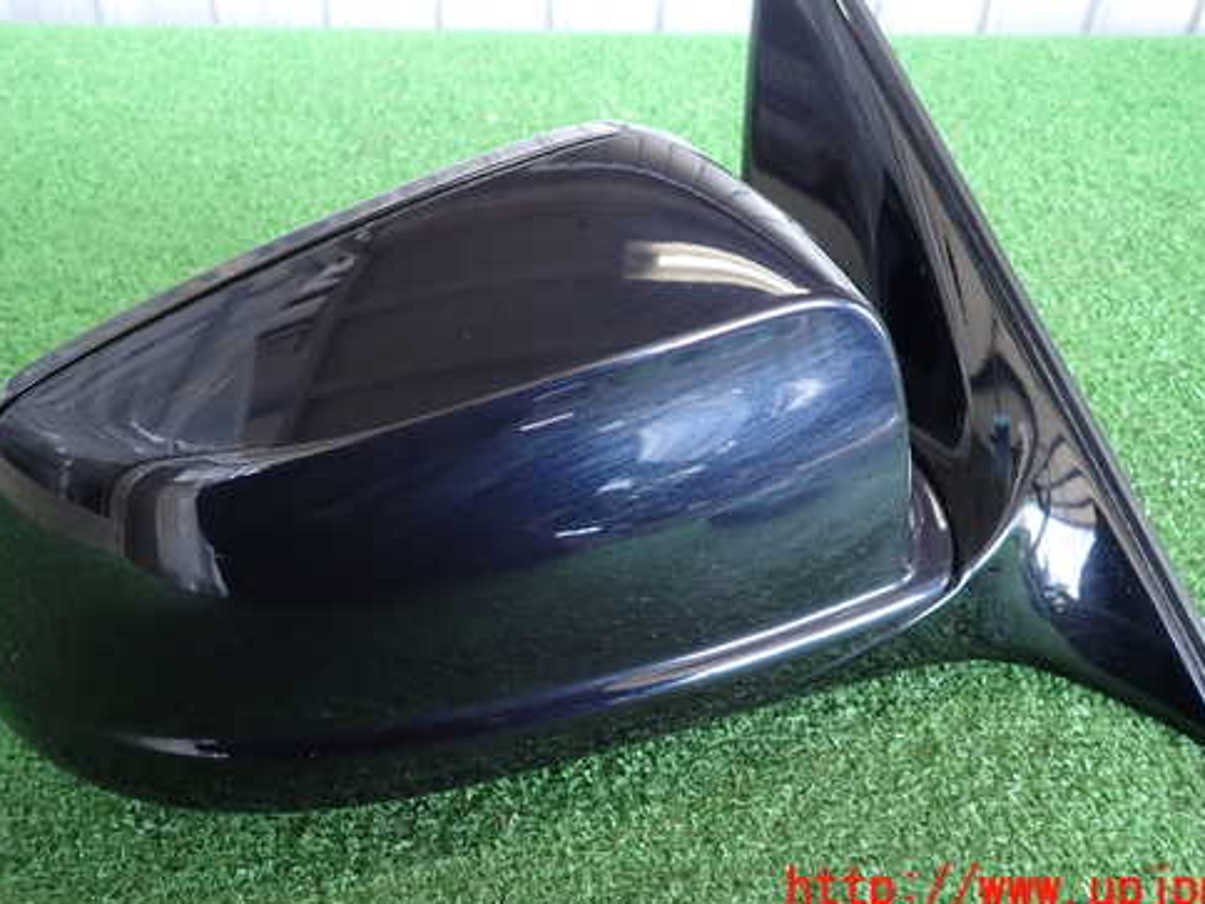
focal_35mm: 31
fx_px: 1079
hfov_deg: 58.4
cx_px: 602
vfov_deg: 45.2
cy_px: 361
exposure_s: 1/40
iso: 200
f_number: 2
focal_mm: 4.5
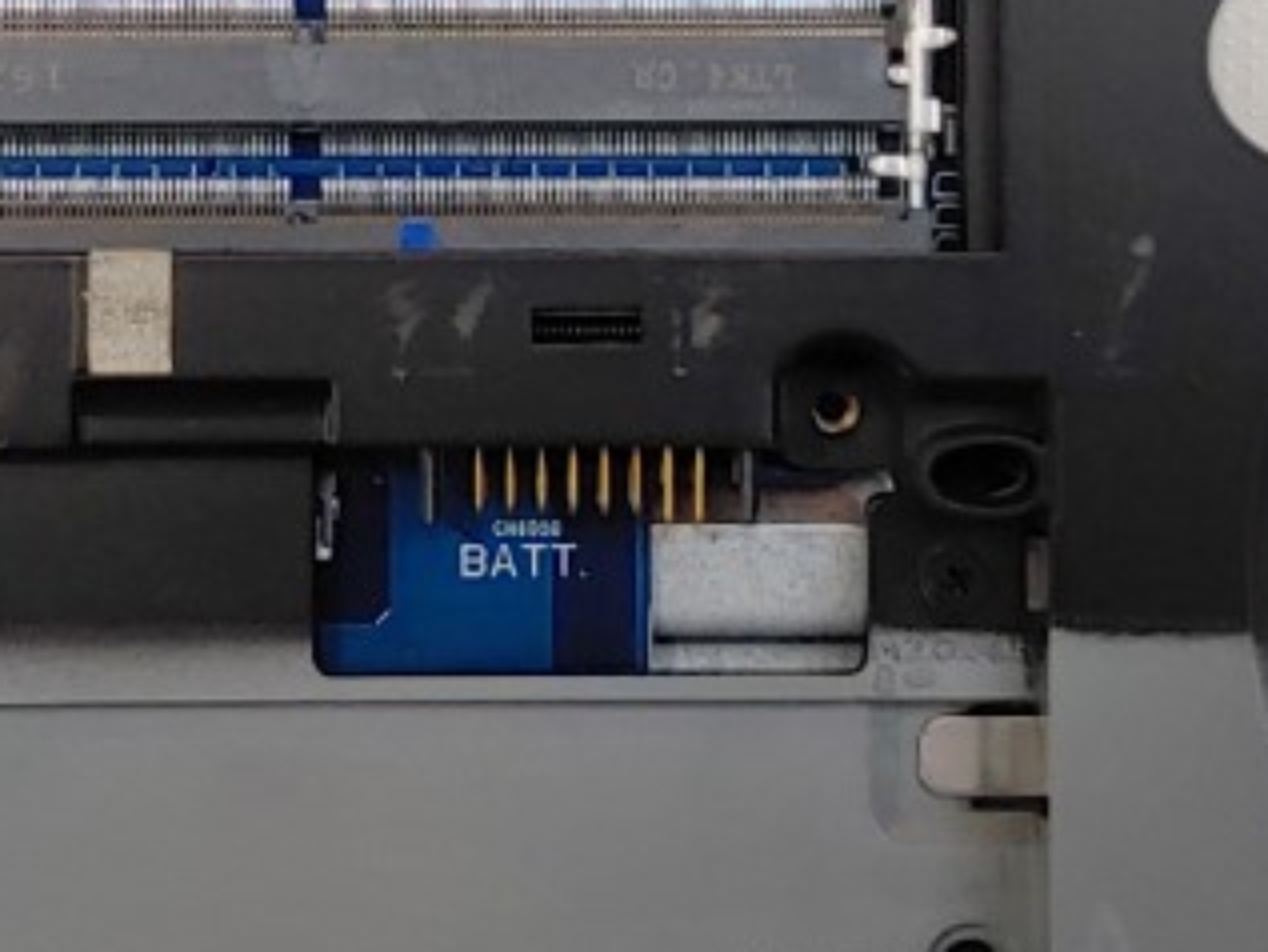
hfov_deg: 16.7
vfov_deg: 12.4
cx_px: 616
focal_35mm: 118
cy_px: 56
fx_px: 4324
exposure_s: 1/226
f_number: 1.8
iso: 50
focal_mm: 4.36
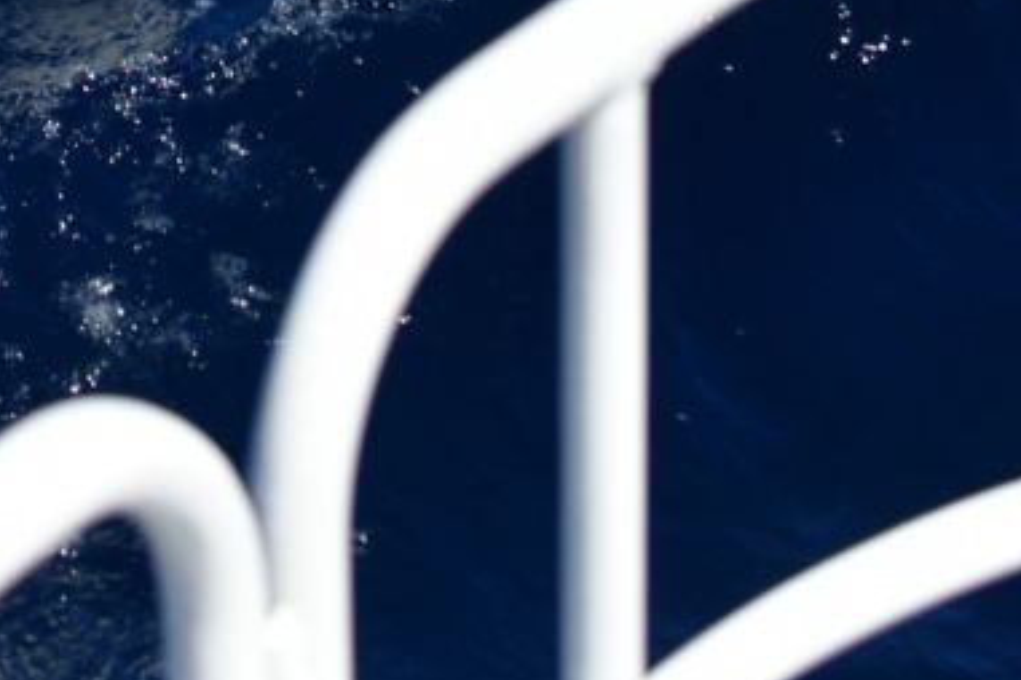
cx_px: -5
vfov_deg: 10.8
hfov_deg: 15.9
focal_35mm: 126
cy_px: -1
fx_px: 3573
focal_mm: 60
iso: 800
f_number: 5.6
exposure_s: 1/8000
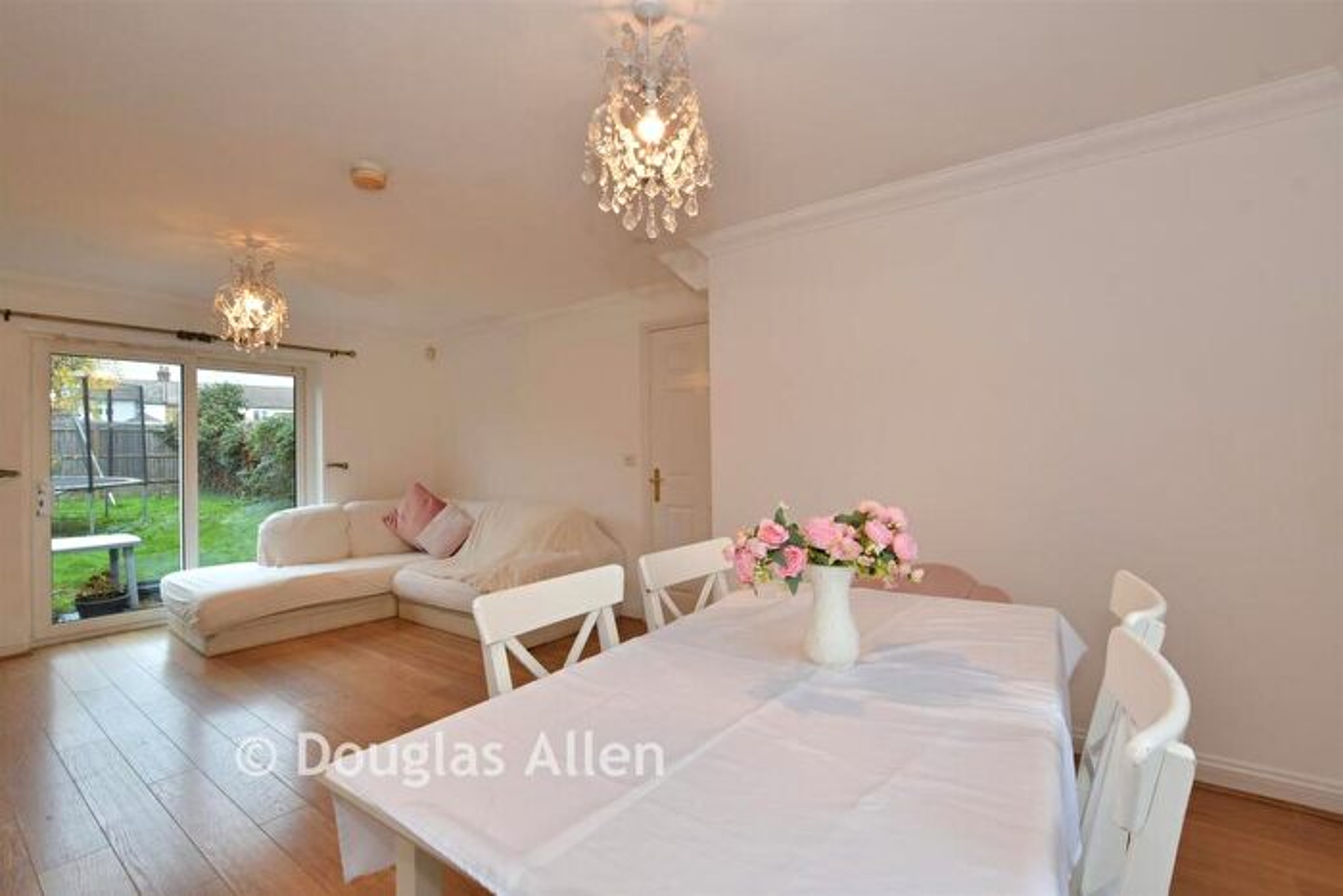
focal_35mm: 15
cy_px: 448
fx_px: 560
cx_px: 672
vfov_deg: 77.4
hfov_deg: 100.4
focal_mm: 10
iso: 125
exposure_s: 1/4
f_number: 8
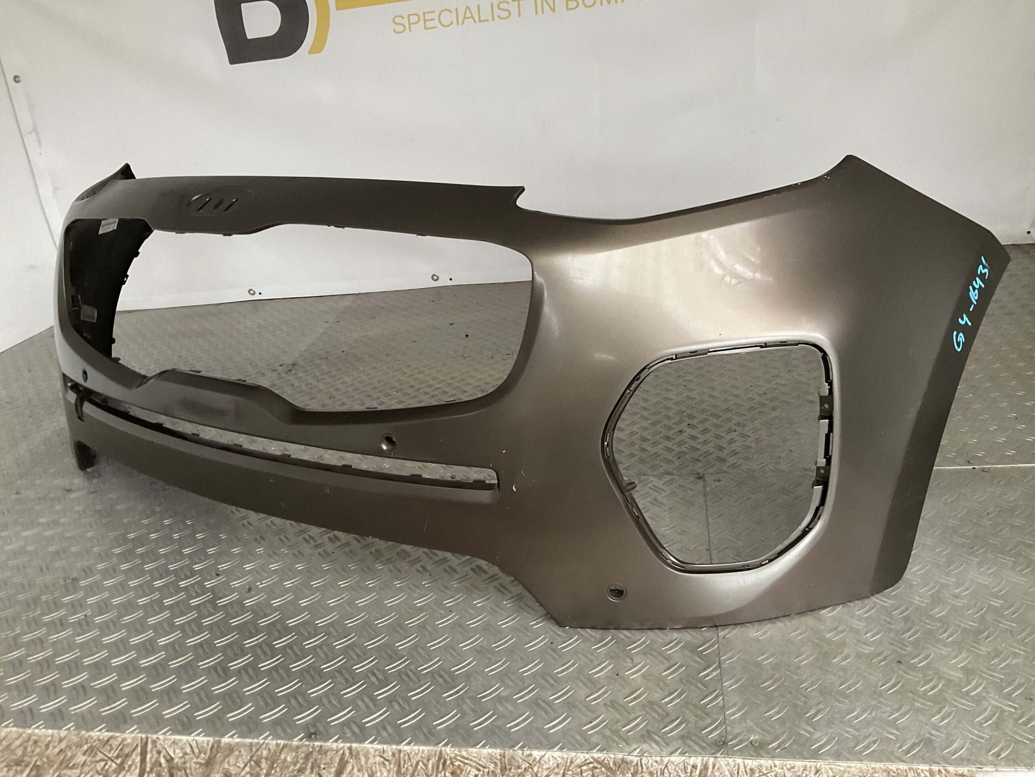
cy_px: 388
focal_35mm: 29
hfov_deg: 61.7
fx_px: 867
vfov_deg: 48.2
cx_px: 518
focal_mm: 3
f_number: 1.8
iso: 160
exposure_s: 1/50
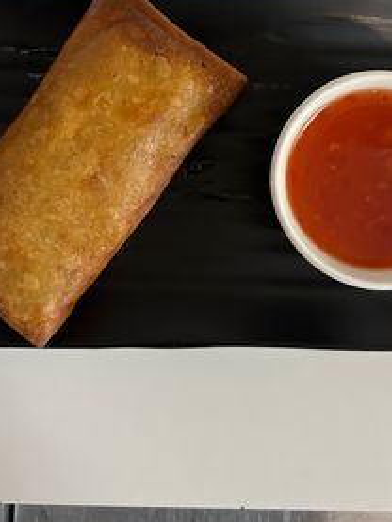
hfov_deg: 36.0
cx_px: 204
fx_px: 603
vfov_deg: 45.5
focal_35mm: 40
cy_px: 145
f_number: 1.5
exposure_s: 1/50
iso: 320
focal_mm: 5.7
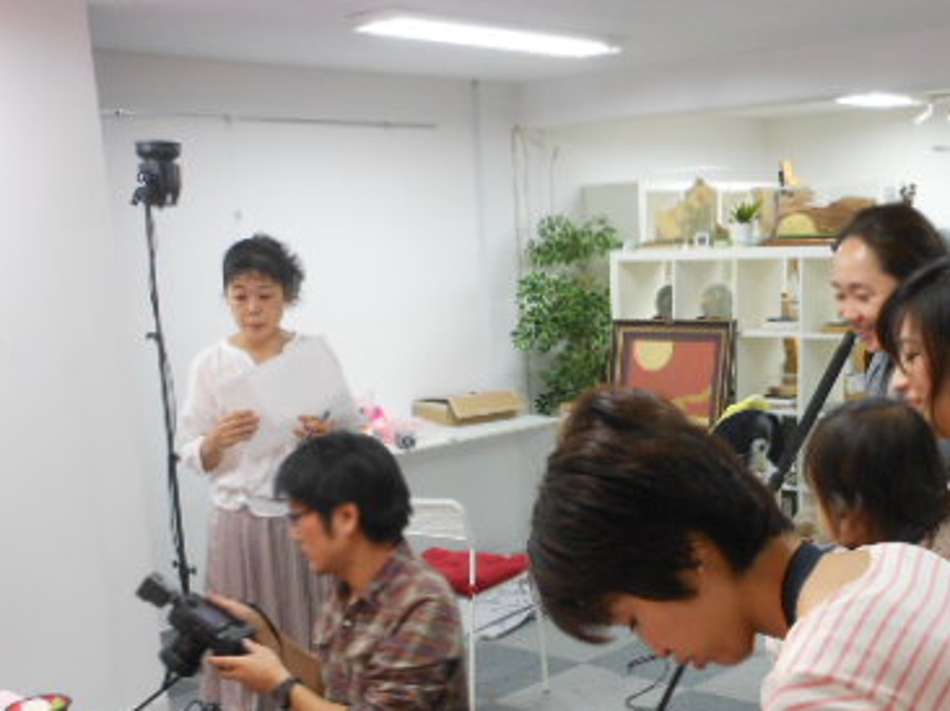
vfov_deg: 28.9
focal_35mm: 49
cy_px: 581
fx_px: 1344
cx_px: 592
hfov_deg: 38.7
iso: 250
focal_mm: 5
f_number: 3.7
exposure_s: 1/30
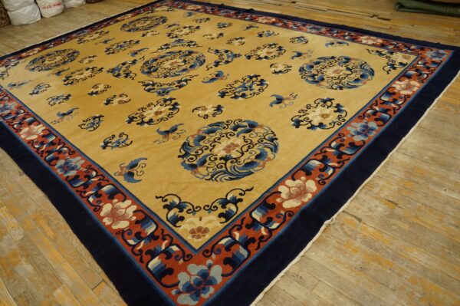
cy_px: 153
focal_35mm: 27
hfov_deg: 67.4
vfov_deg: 47.9
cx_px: 230
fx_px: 345
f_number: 4
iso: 640
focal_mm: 18
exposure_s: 1/60
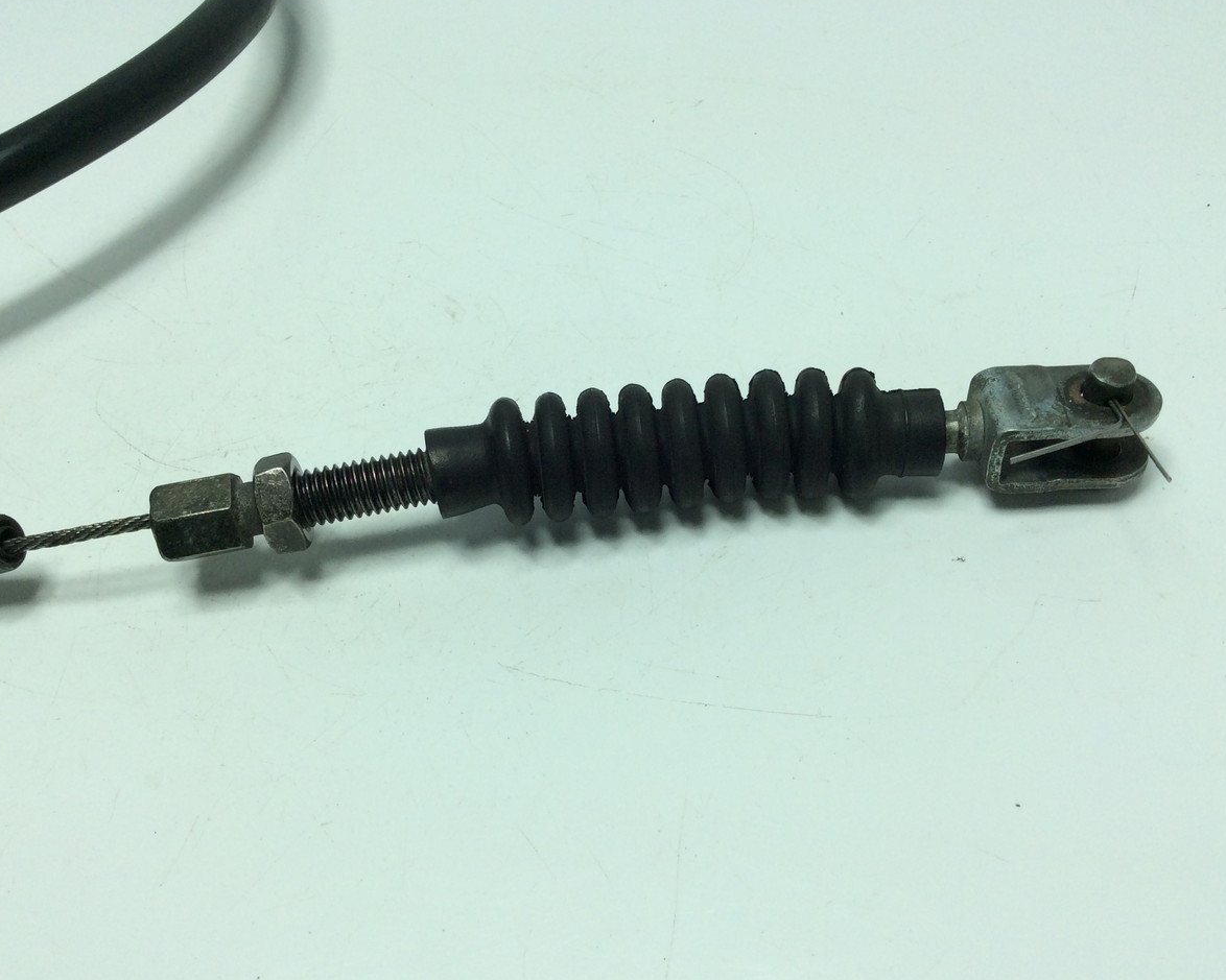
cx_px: 602
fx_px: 1234
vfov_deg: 43.4
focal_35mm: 34
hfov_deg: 52.8
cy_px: 486
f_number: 2.4
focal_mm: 3.3
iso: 32
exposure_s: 1/578
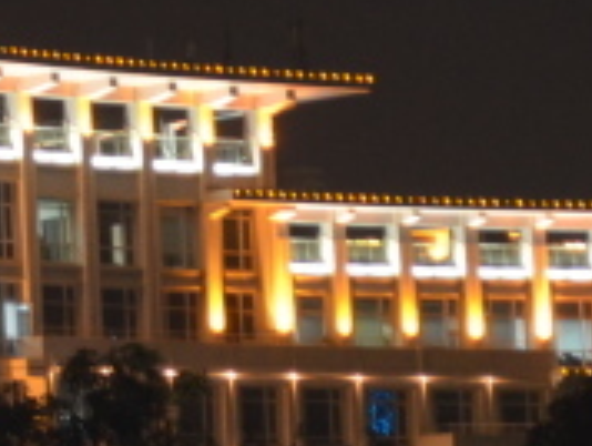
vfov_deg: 3.8
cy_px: 223
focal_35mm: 397
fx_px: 6799
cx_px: -469
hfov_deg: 4.9
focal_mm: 48
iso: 800
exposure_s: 1/5
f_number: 5.6
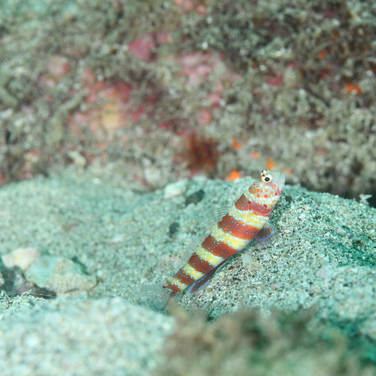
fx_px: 1647
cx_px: 250
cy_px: 188
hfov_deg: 13.0
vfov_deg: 13.0
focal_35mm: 134
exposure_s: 1/250
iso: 100
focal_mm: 105
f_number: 9
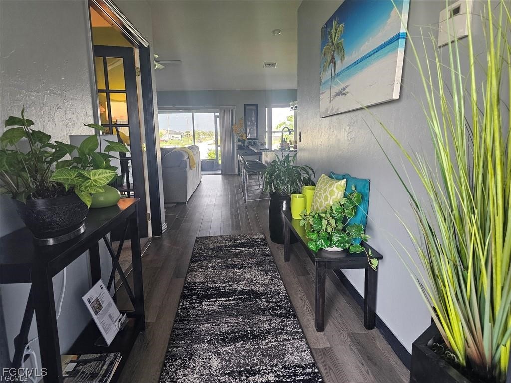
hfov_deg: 73.9
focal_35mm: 23
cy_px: 192
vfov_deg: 58.9
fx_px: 340
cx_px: 256
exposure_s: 1/120
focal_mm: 6.3
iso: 160
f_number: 1.7
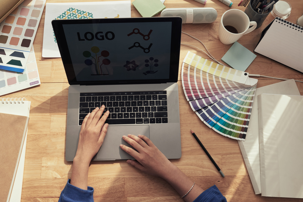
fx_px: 295
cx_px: 152
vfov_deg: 37.9
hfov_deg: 54.4
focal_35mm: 35
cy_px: 101
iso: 200
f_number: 6.7
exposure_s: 1/250
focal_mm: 35
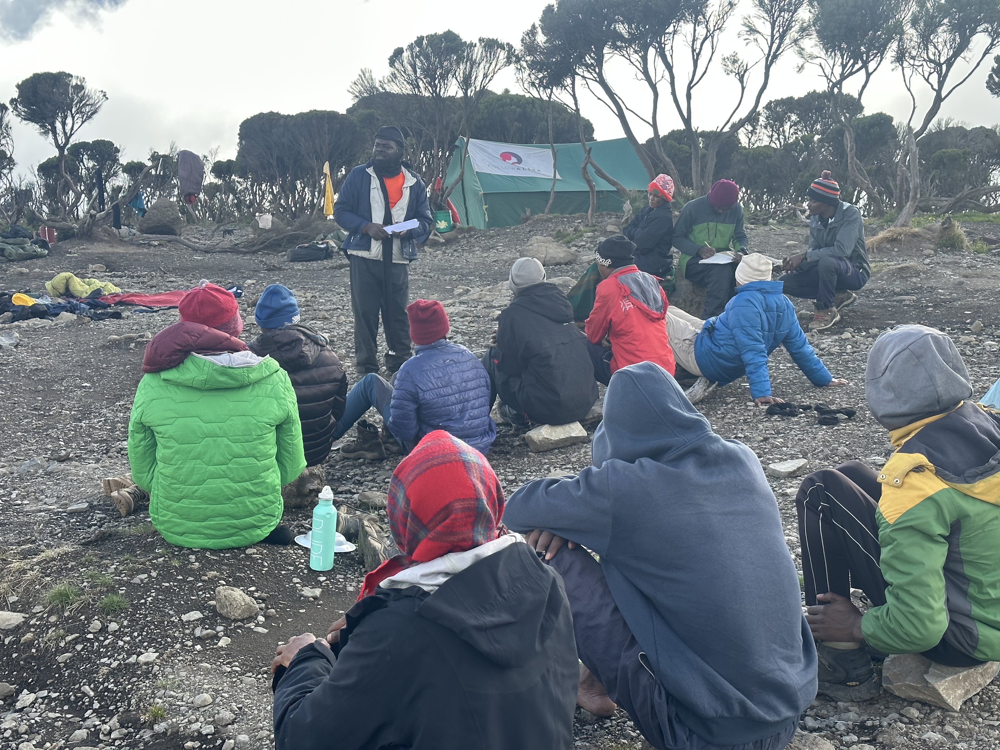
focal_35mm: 48
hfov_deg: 39.7
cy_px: 375
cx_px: 500
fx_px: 1387
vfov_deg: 30.3
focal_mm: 6.86
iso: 64
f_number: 1.78
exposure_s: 1/729
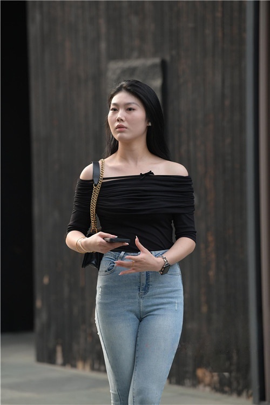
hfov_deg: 6.9
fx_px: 2250
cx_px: 135
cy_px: 202
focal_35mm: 200
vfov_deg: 10.3
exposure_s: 1/640
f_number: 4
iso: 640
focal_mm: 200
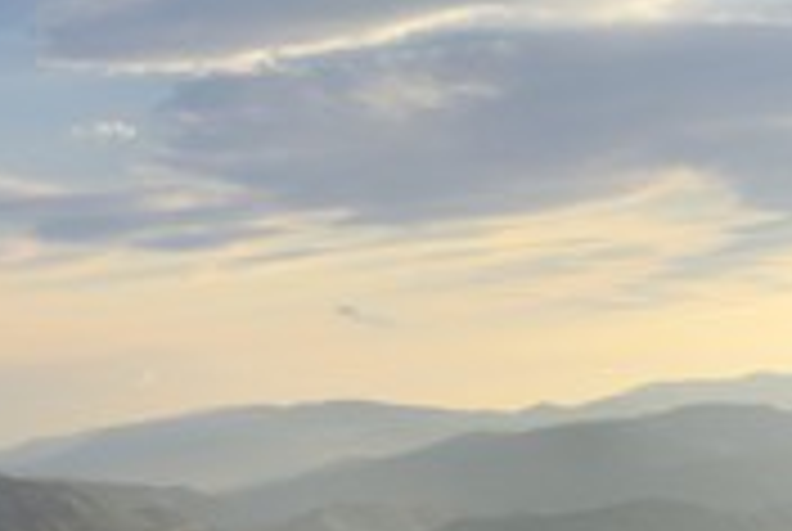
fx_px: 2204
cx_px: 117
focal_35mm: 100
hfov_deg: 20.1
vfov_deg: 13.4
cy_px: 598
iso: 200
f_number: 8
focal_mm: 42
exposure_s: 1/250
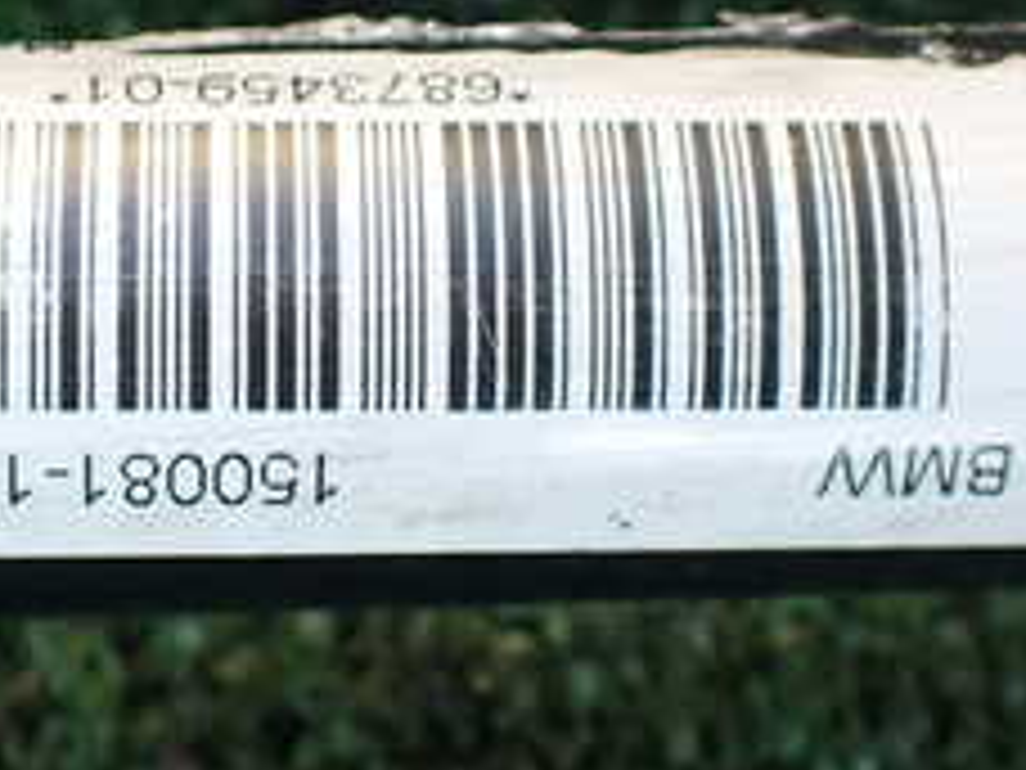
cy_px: 243
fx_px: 2342
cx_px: 338
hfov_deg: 24.6
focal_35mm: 79
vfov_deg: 18.6
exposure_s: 1/125
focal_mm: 5.4
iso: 125
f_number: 2.3
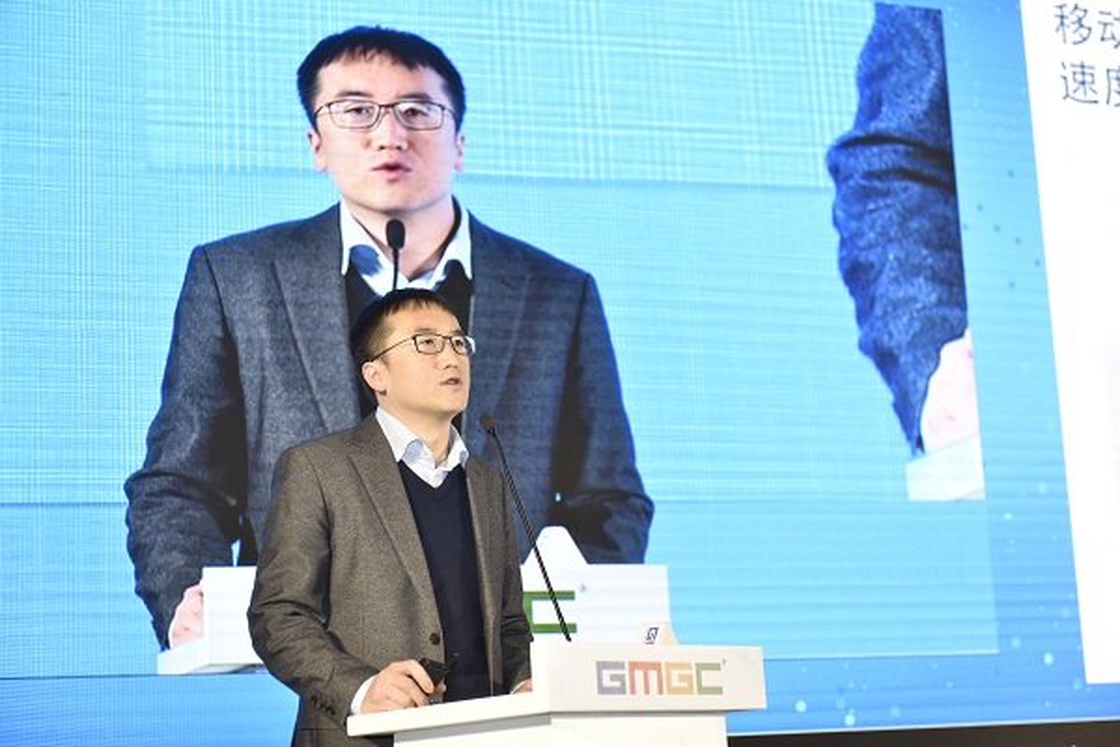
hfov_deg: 32.4
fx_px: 1929
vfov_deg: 21.9
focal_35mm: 62
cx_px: 560
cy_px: 374
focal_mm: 62
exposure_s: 1/125
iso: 800
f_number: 3.5
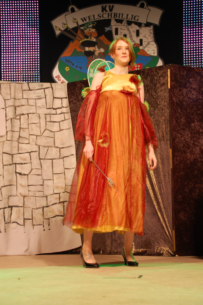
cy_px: 152
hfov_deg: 21.5
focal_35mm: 63
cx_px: 102
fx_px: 534
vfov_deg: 31.9
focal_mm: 42
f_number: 4.8
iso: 400
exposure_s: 1/30
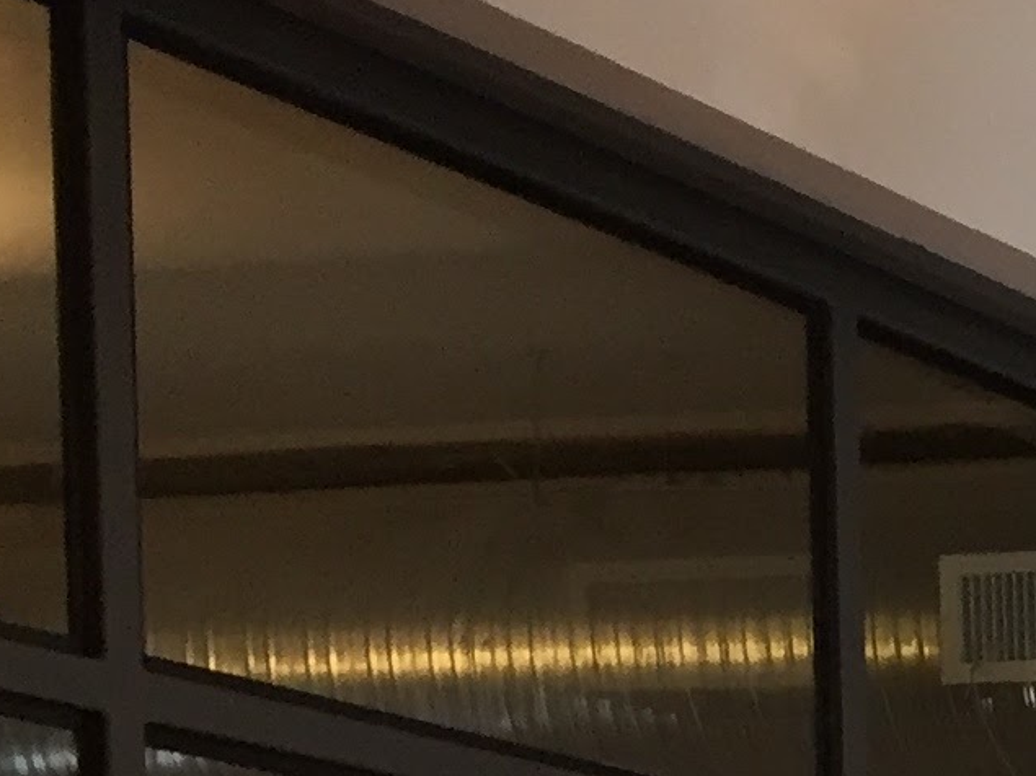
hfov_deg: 11.4
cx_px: 2328
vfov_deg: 8.9
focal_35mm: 149
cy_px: 1938
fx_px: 4458
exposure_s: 1/30
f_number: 2.2
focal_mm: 4.15
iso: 32
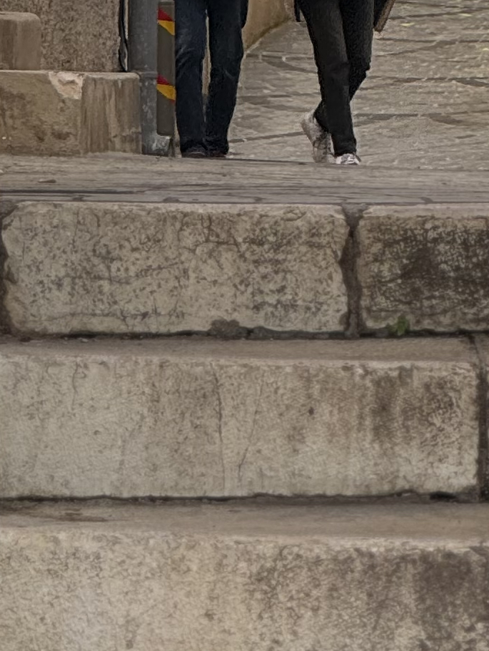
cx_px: 493
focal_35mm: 340
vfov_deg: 5.7
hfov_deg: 4.4
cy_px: -709
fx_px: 6402
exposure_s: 1/508
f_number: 2.8
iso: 25
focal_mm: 9
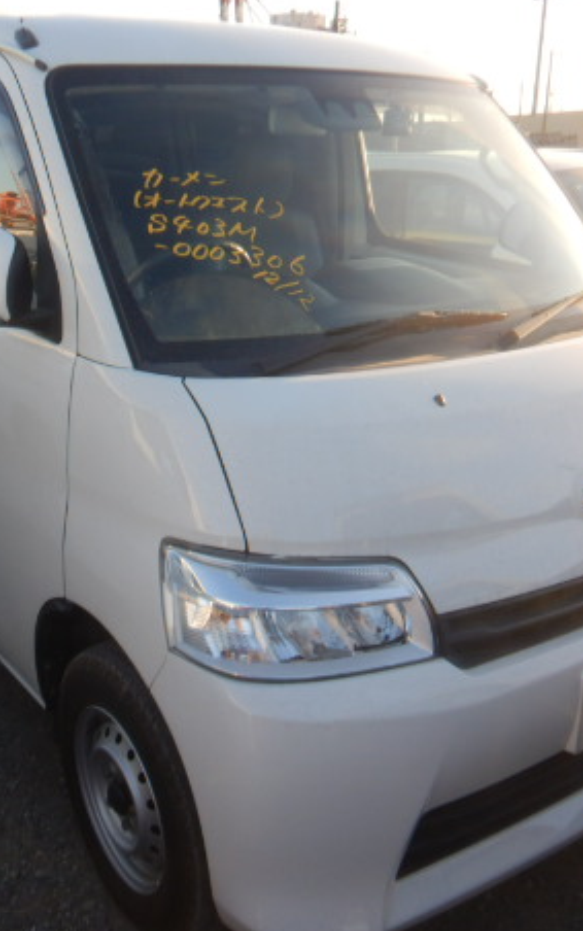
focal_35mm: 36
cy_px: 484
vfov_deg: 54.0
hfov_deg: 35.2
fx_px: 914
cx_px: 218
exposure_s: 1/100
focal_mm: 4.3
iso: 125
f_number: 2.8
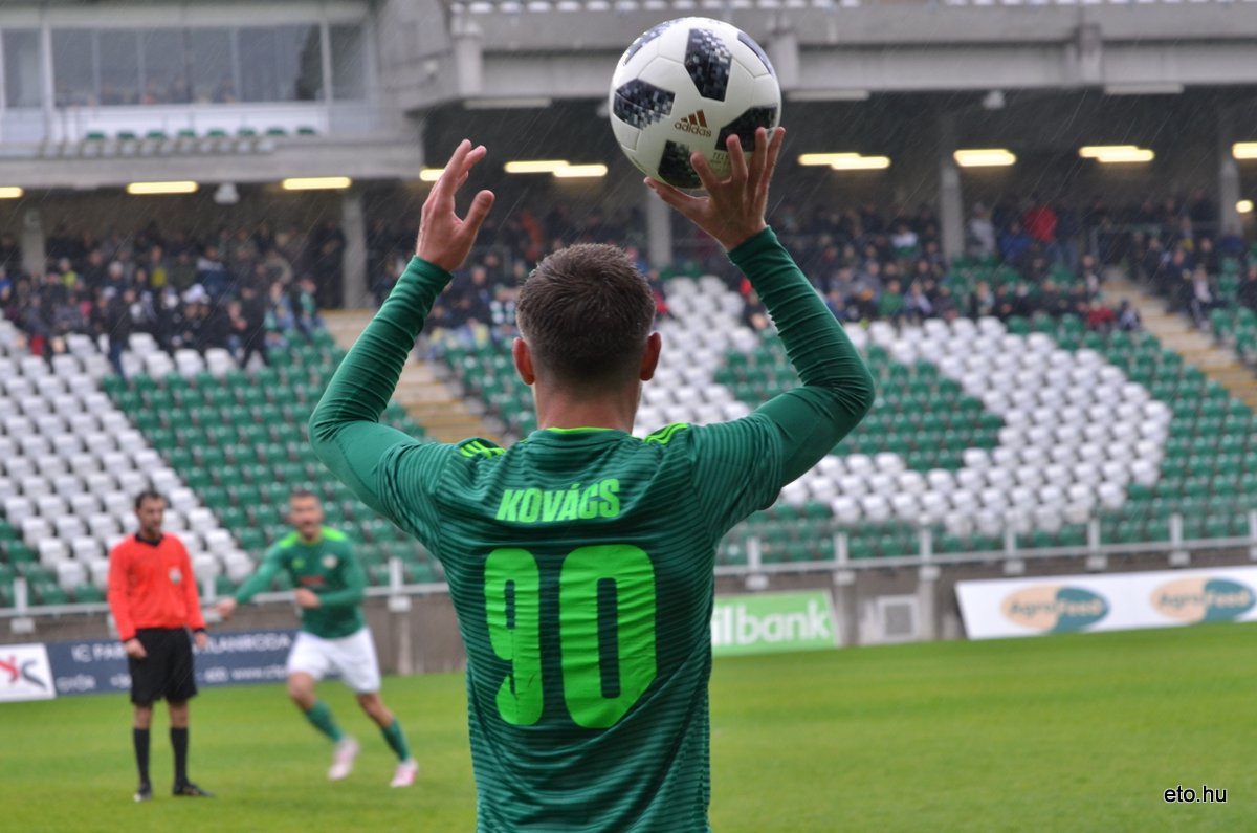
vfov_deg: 8.3
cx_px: 628
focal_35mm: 165
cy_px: 416
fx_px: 5750
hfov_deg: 12.5
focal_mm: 110
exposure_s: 1/100
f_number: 7.1
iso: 500
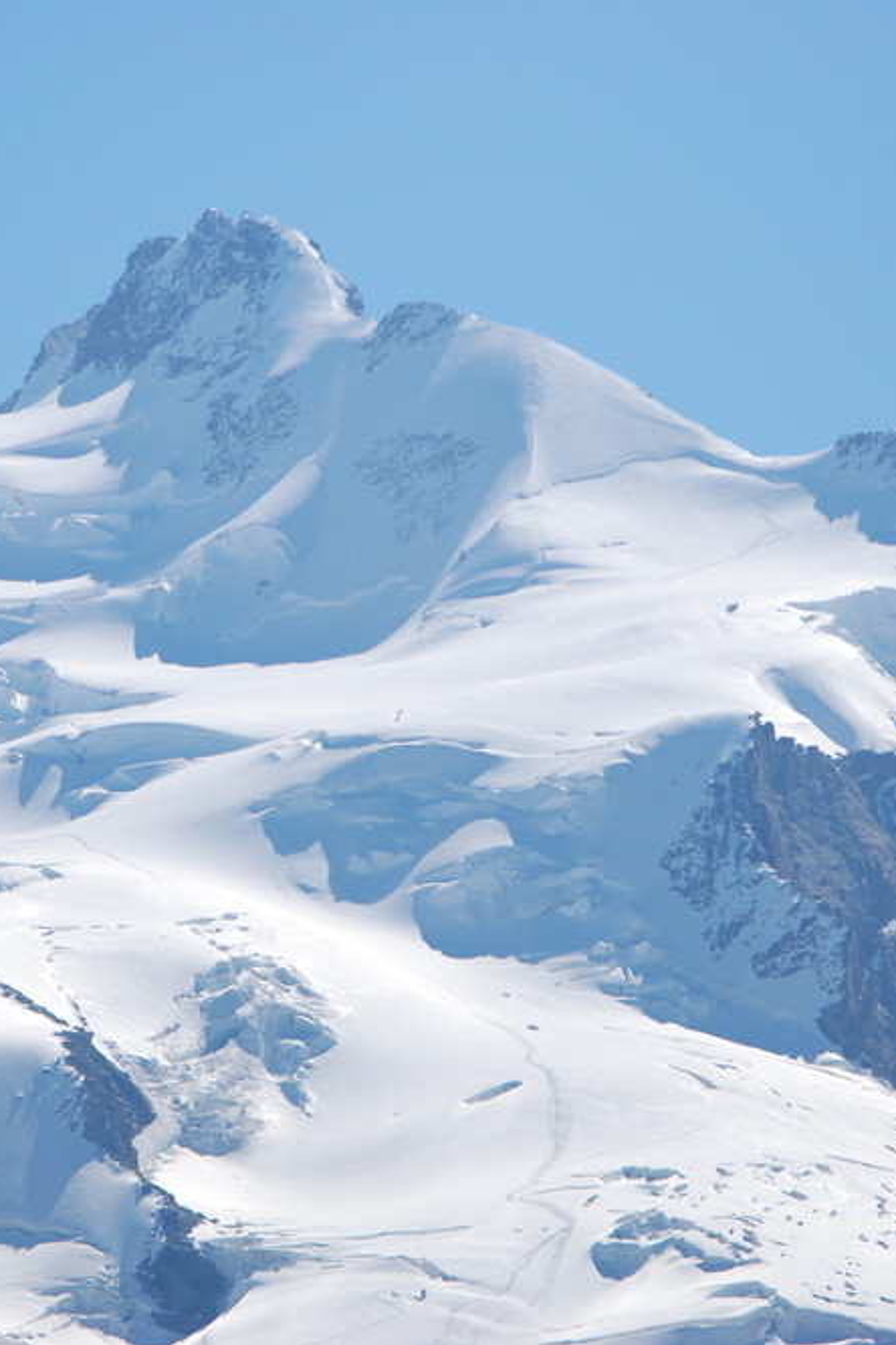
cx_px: 385
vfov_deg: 5.5
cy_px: 674
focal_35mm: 372
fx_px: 13878
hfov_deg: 3.7
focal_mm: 165
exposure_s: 1/2500
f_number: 6.3
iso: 200
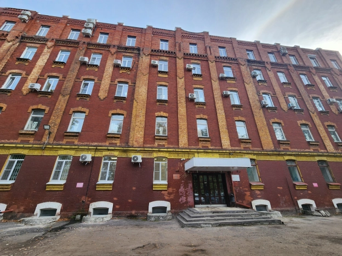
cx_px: 171
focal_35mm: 13
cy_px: 128
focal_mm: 2.2
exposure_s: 1/496
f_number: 2.2
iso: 50
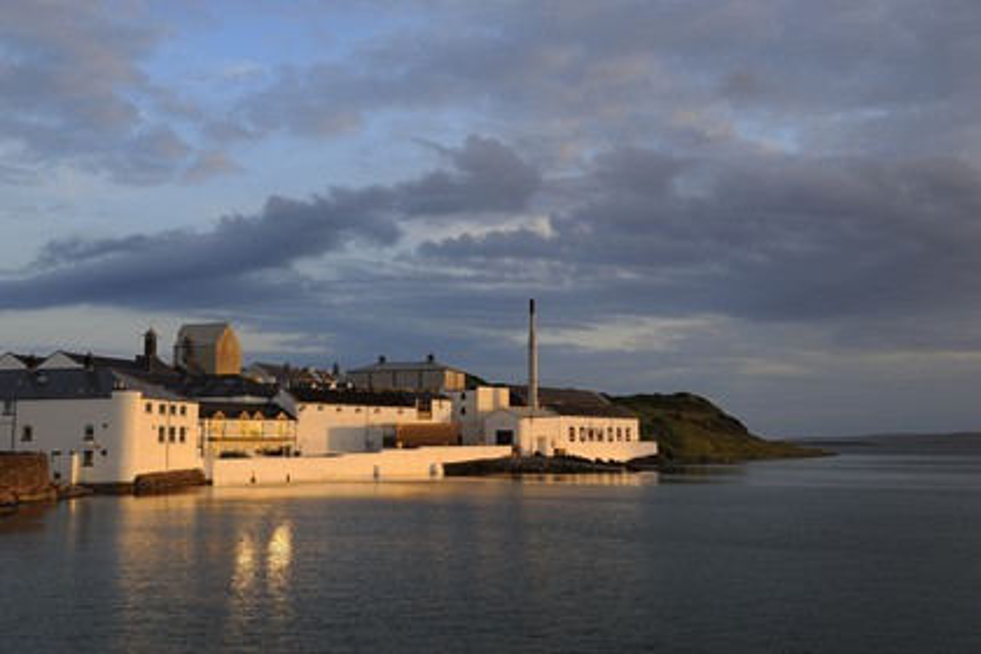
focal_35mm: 38
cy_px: 327
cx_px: 490
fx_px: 1035
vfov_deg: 35.1
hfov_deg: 50.7
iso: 200
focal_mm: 38
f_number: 5
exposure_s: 1/160
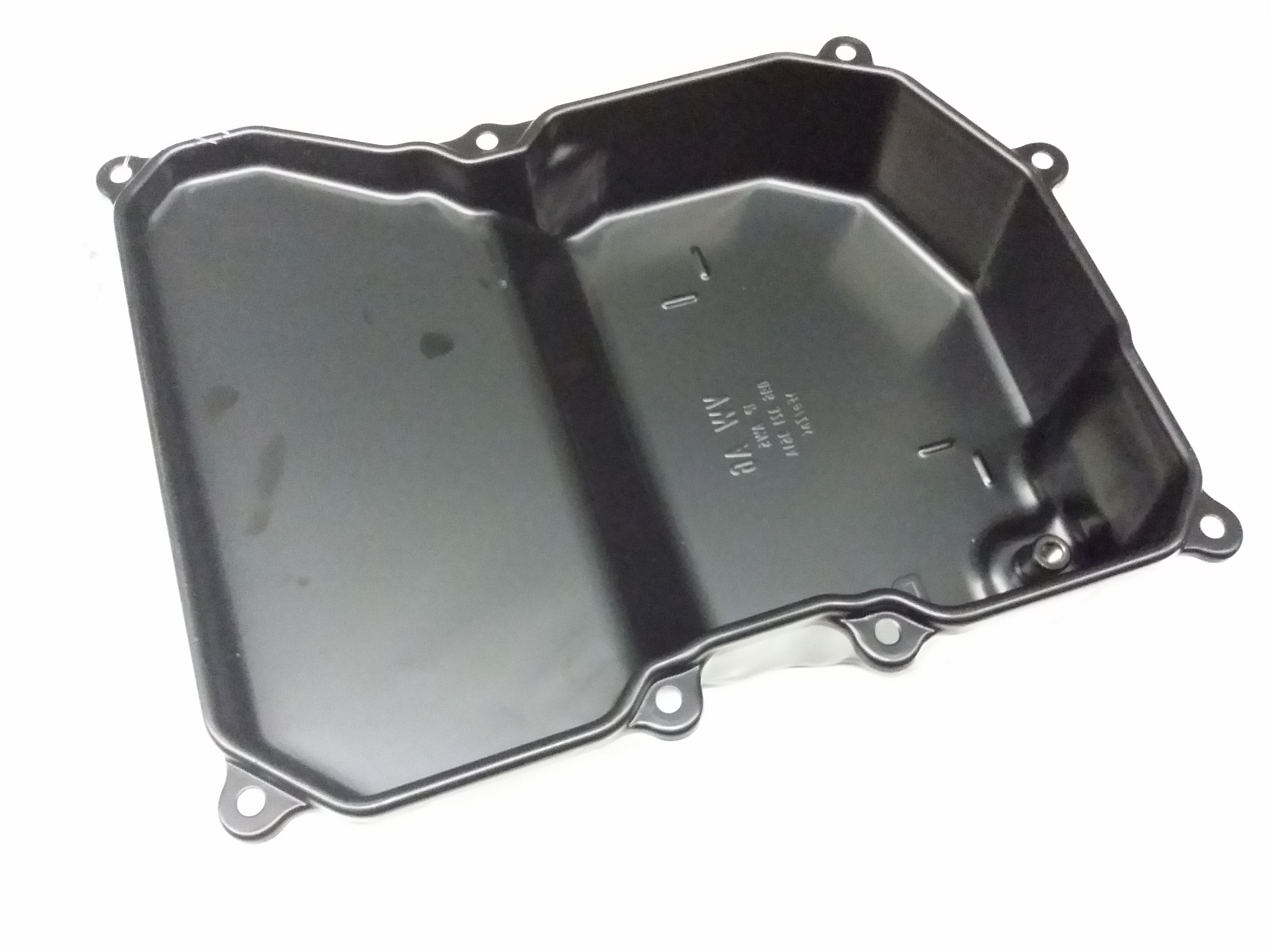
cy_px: 476
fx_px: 1174
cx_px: 635
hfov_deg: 56.8
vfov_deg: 44.2
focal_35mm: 32
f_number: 2.4
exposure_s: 1/15
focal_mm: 3.4
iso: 1000
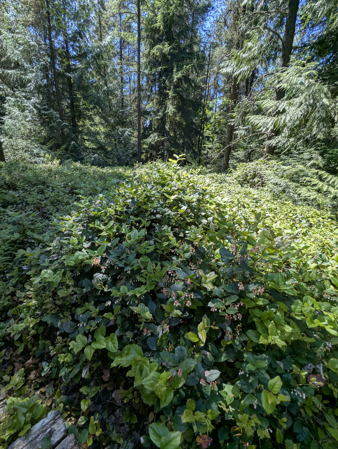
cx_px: 169
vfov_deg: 94.4
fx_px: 208
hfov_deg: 78.2
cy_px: 224
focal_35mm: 16
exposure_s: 1/428
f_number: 2.2
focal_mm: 2.35
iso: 46
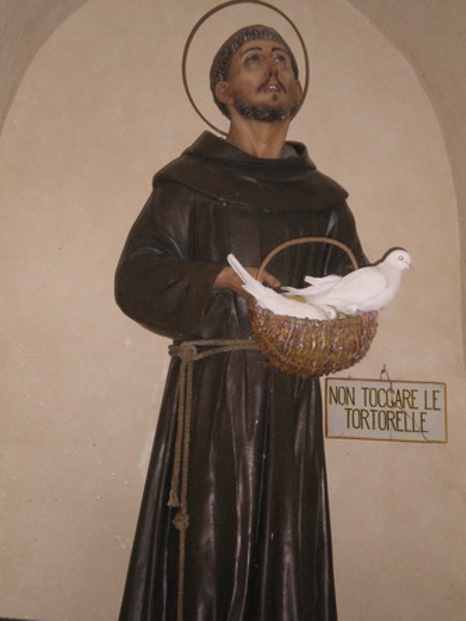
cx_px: 236
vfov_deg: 18.4
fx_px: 1921
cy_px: 291
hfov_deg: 13.8
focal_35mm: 107
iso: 400
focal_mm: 16.3
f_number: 5.5
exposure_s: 1/80
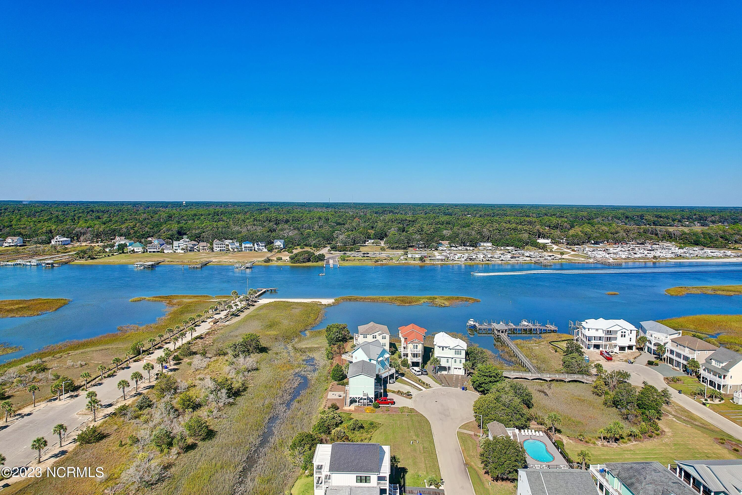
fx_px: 453
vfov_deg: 57.2
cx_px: 371
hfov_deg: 78.6
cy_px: 248
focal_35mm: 22
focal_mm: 8.4
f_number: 2.8
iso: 100
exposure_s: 1/640
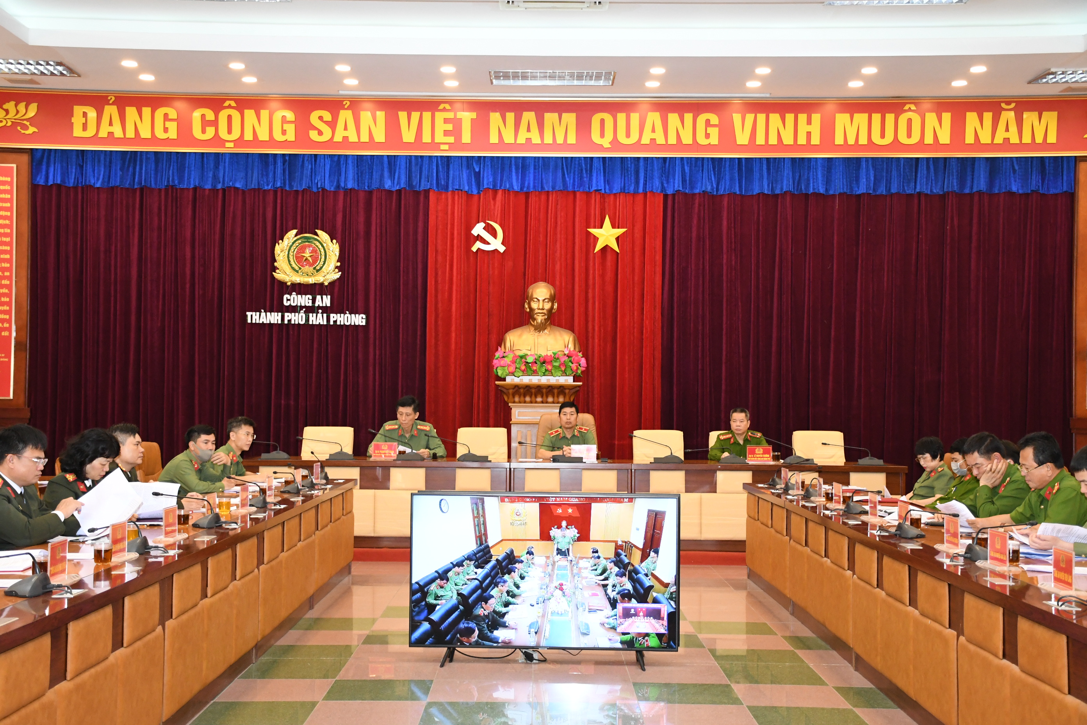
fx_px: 1449
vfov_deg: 28.1
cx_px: 544
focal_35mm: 48
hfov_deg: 41.1
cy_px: 362
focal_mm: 32
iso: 2500
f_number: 5
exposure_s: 1/125
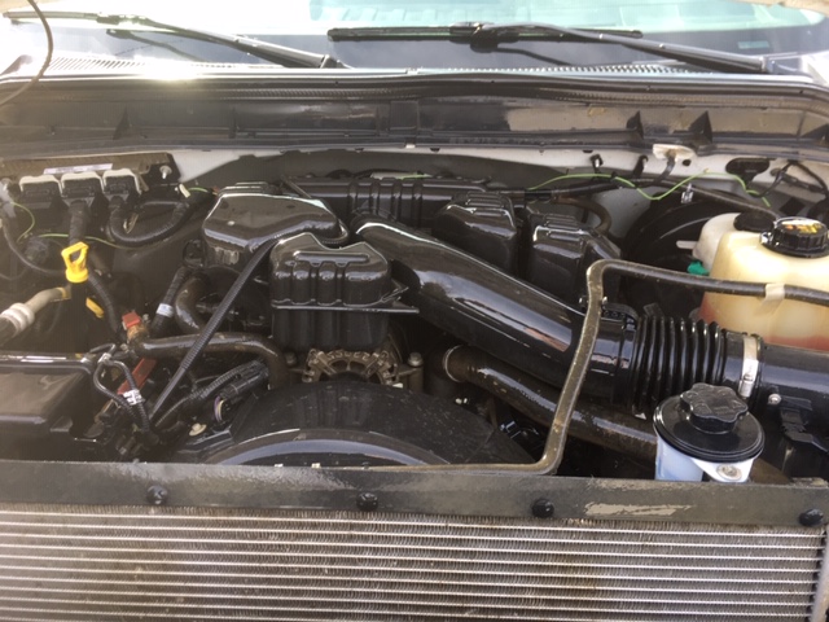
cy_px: 311
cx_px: 414
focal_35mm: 29
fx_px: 695
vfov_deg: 48.2
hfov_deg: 61.7
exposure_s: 1/120
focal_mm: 4.15
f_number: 2.2
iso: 40
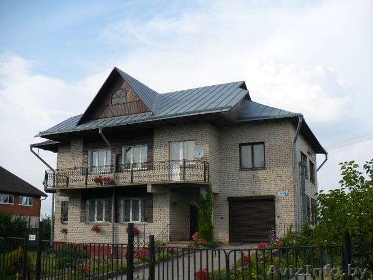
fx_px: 399
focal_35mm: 37
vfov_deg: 38.7
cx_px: 186
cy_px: 140
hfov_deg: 50.1
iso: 100
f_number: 2.8
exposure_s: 1/800
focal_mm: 6.1
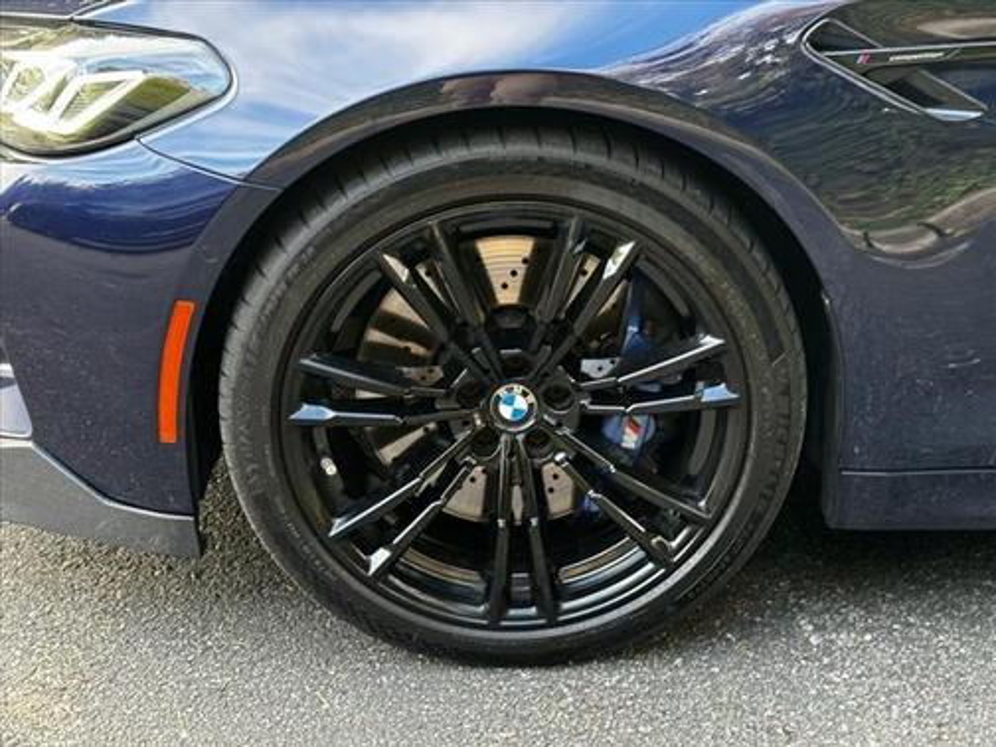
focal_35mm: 48
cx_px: 498
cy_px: 374
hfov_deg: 39.7
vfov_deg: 30.3
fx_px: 1381
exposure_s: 1/60
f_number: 1.78
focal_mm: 6.76
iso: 250
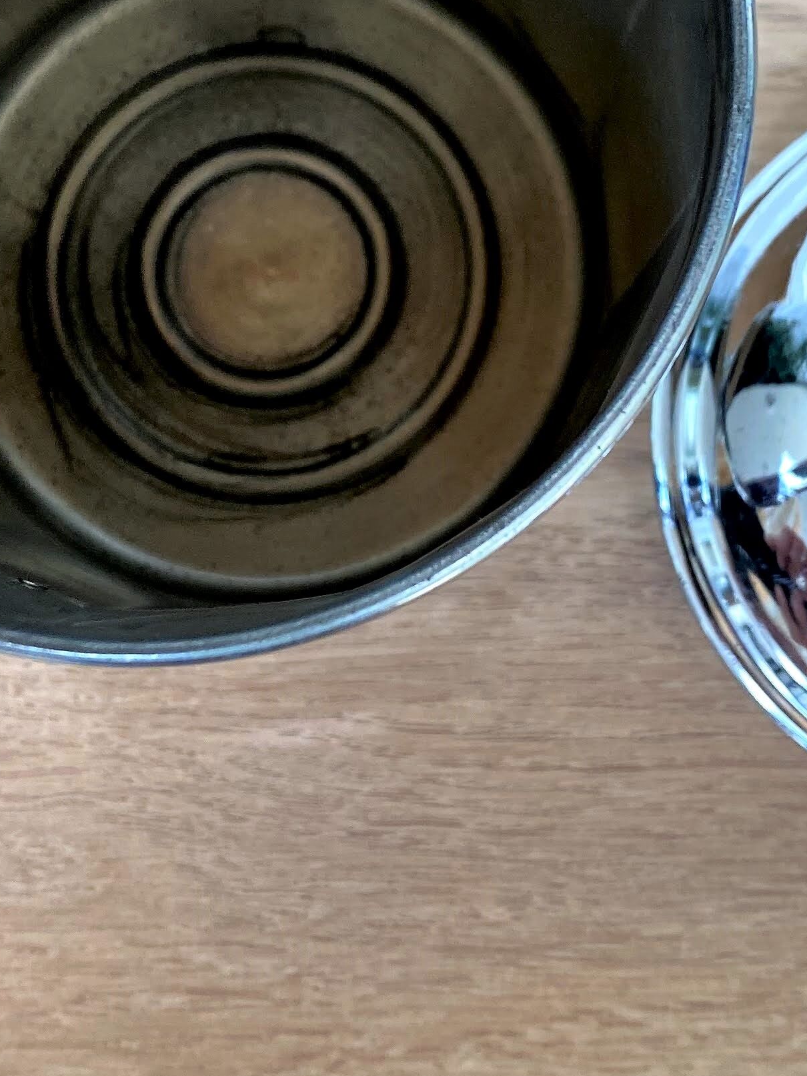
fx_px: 2020
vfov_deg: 29.5
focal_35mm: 65
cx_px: 401
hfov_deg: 22.6
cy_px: 328
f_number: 1.8
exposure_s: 1/121
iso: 125
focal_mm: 4.25
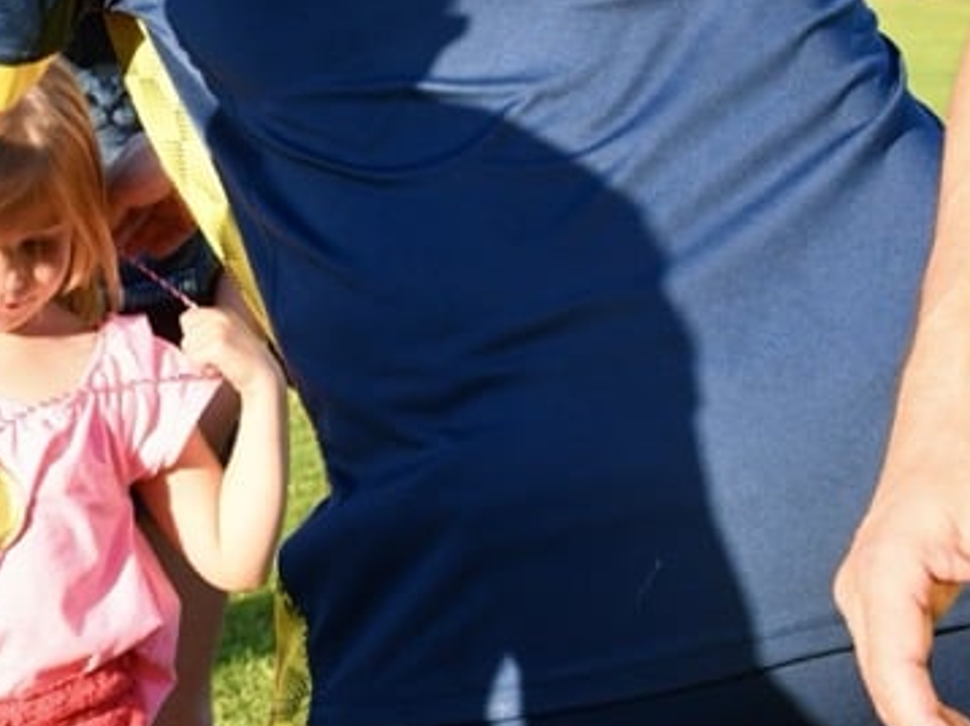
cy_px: 275
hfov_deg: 16.4
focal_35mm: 117
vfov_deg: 12.6
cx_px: -81
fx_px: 3276
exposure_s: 1/1600
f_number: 6.3
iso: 1250
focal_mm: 34
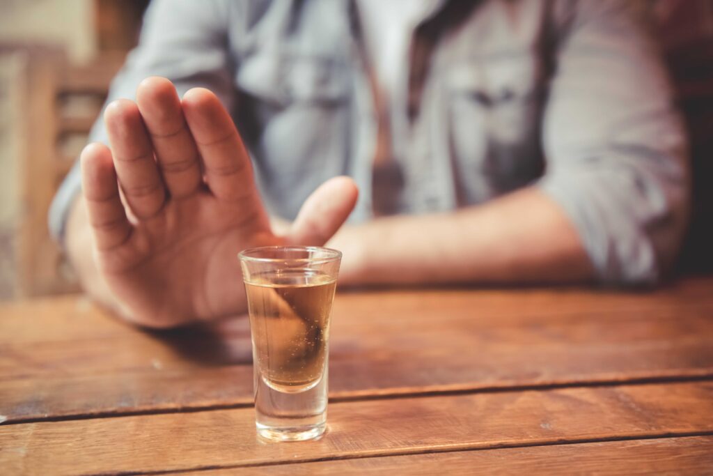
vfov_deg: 29.9
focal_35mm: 45
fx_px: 891
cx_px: 356
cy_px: 238
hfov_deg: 43.6
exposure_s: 1/100
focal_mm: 45
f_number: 2.8
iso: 1600
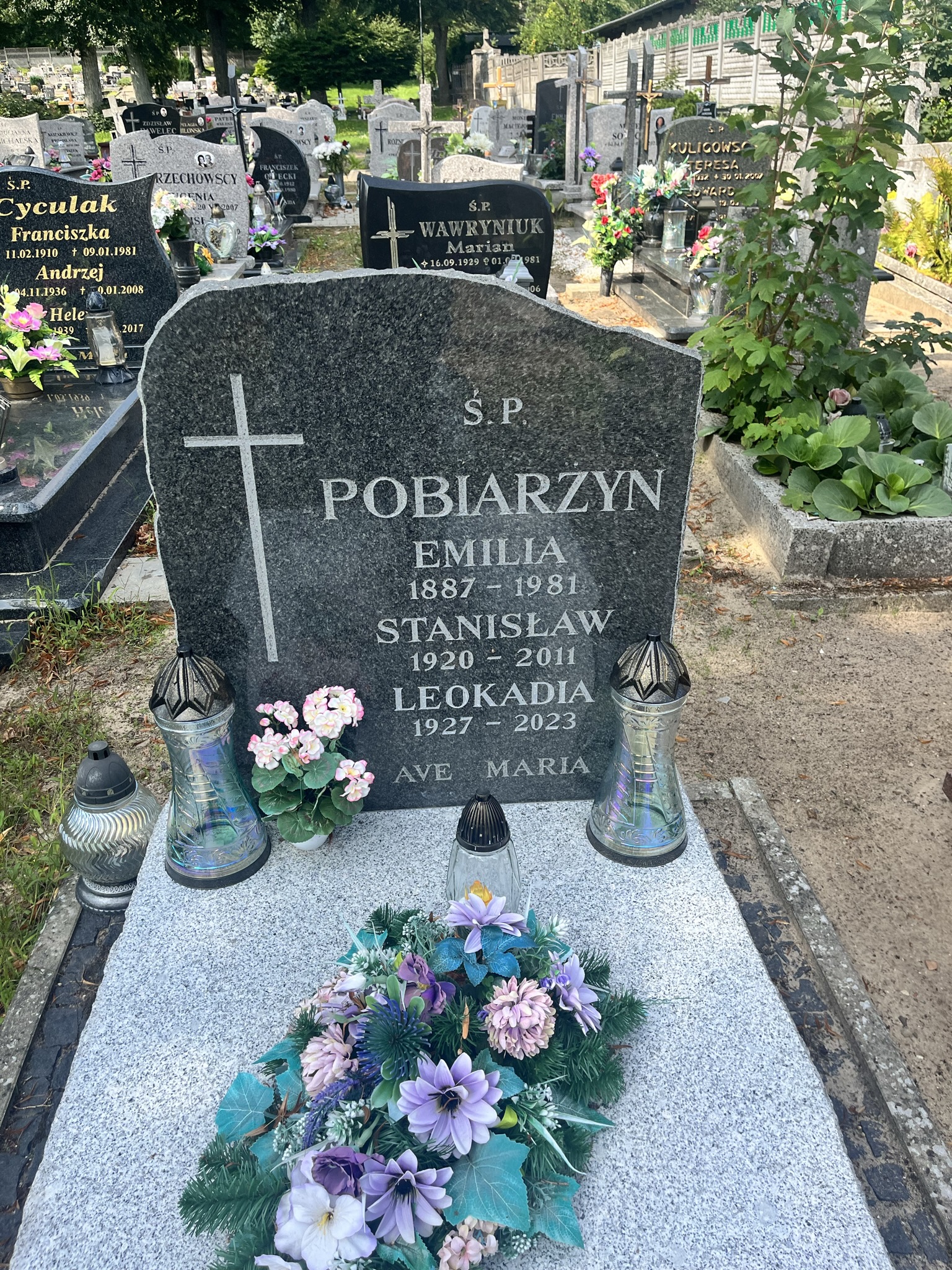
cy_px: 635
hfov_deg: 53.1
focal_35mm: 26
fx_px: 953
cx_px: 476
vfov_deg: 67.3
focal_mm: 5.1
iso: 50
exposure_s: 1/1422
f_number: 1.6
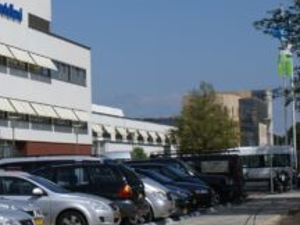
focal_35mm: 140
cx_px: -26
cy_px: 49
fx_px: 1216
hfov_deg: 13.8
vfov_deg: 10.5
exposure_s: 1/250
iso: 100
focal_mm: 35
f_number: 11
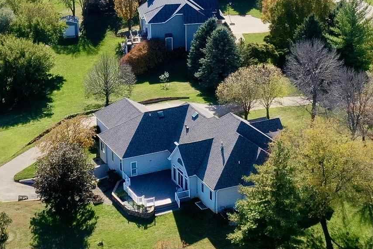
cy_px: 52
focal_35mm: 101
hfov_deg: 20.2
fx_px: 1046
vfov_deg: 13.5
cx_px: 150
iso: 100
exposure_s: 1/400
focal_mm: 10.26
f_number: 5.6
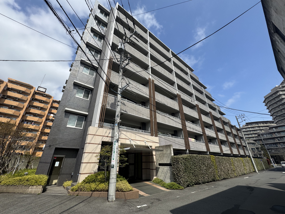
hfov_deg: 102.1
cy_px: 107
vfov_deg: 85.7
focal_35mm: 14
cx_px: 142
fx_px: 115
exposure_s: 1/2208
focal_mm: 2.22
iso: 50
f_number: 2.2
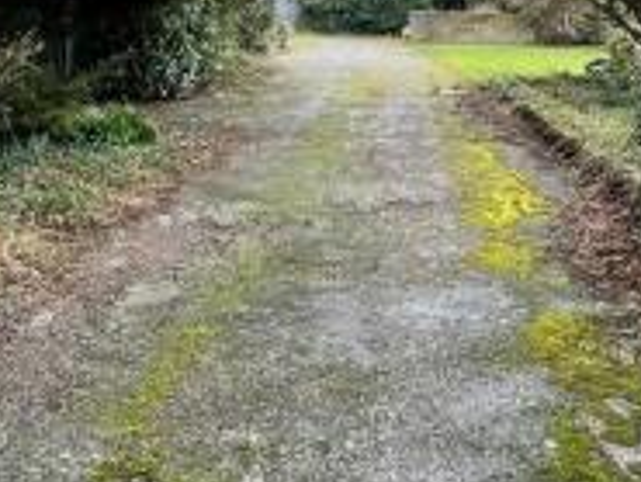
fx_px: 760
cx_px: 418
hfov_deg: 45.2
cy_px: -71
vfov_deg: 30.7
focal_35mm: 41
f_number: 1.8
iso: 32
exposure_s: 1/361
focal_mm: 1.57
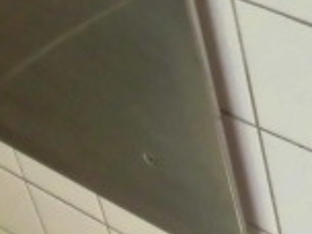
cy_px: -226
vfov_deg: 12.9
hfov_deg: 16.0
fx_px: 910
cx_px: 591
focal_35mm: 101
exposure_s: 1/40
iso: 320
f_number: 3.1
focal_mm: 4.3
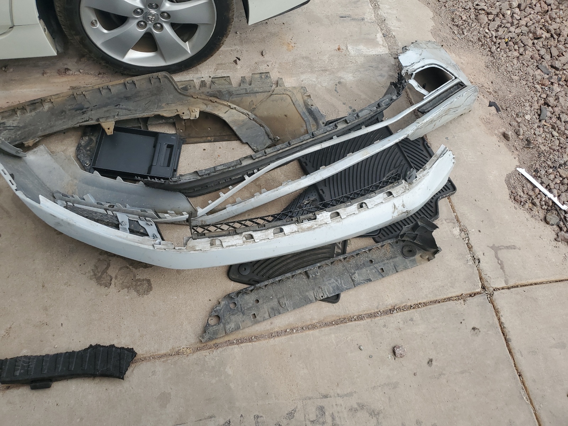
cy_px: 213
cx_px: 284
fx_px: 427
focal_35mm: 26
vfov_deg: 53.1
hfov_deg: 67.3
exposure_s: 1/909
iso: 50
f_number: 1.5
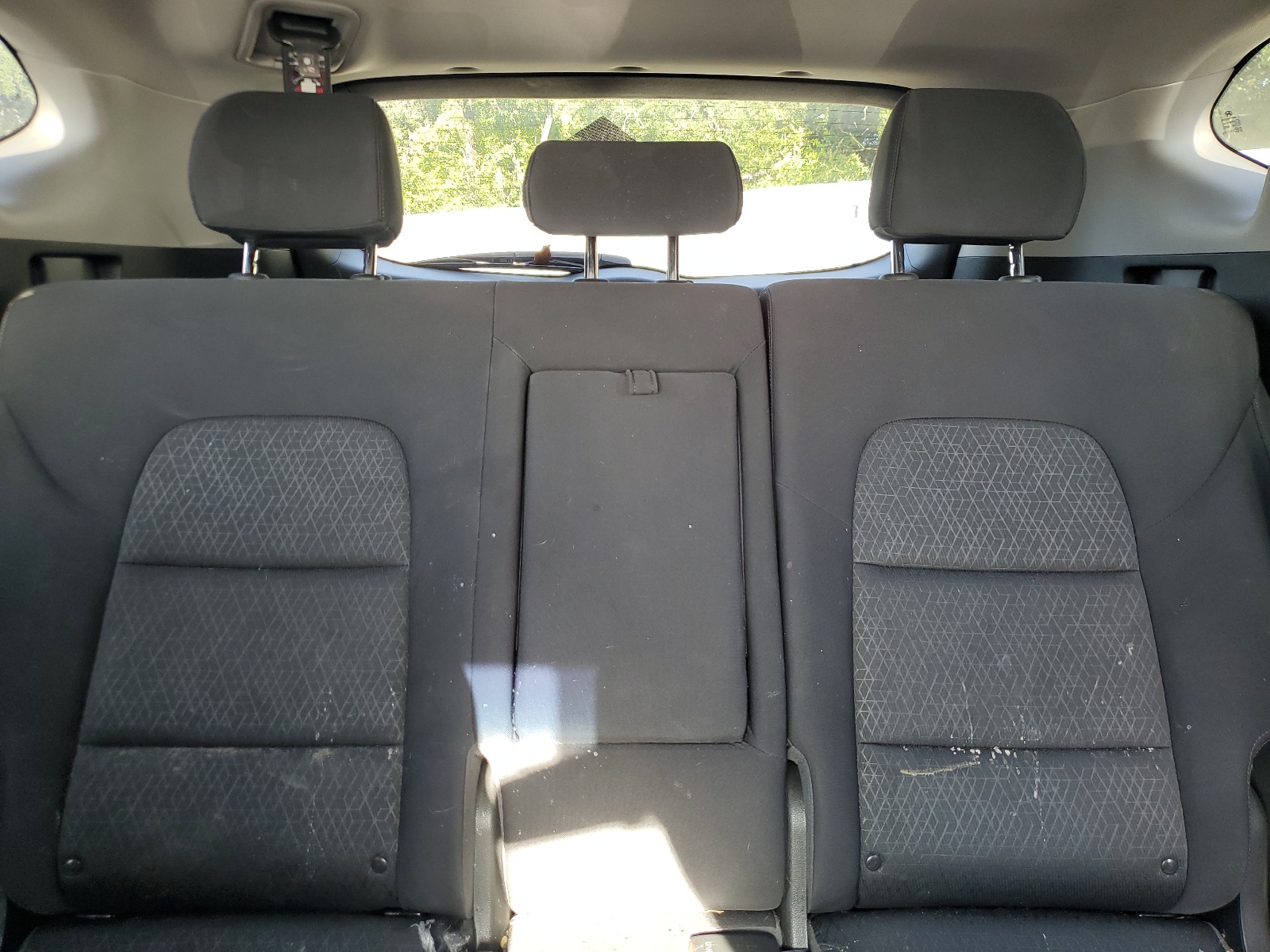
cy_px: 476
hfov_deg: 67.3
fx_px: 954
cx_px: 635
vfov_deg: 53.1
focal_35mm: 26
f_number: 1.5
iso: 57
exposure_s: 1/60.2
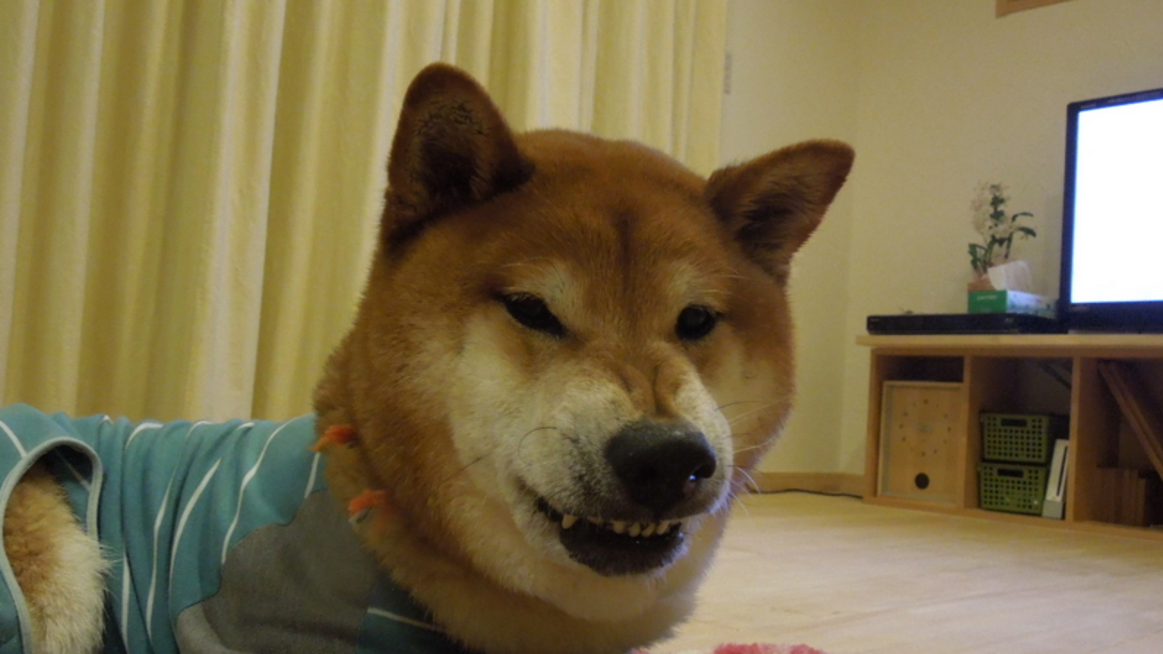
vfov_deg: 34.6
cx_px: 579
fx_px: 1048
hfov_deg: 58.0
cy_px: 360
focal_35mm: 34
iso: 1100
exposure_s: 1/30
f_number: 3.6
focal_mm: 5.6
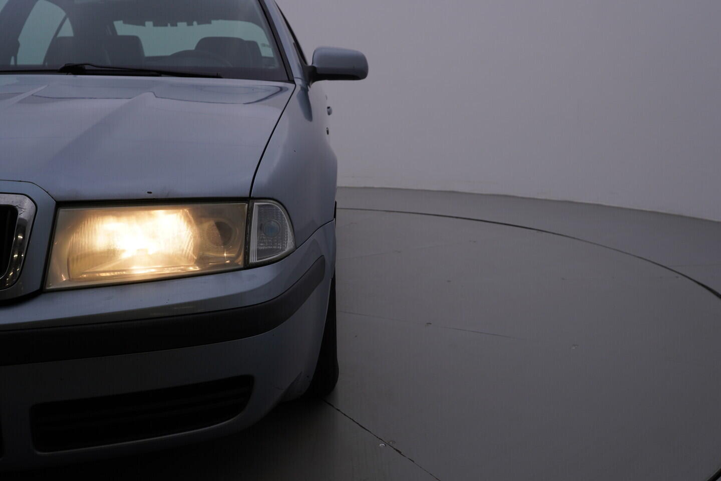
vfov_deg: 36.9
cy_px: 240
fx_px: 721
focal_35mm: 36
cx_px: 360
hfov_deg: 53.1
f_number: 5.6
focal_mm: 24
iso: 125
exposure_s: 1/160
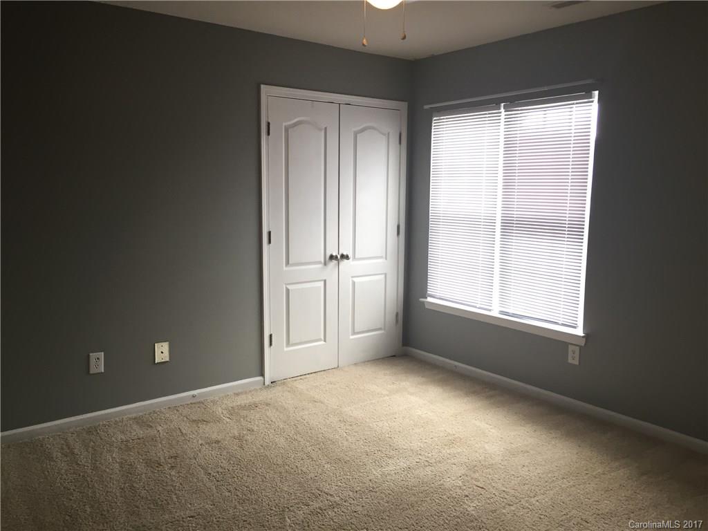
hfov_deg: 61.7
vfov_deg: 48.2
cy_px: 266
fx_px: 593
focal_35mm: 29
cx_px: 354
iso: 32
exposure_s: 1/40
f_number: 2.2
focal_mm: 4.15
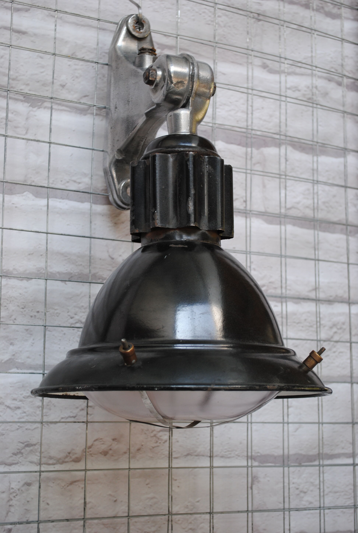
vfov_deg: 33.3
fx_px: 891
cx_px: 179
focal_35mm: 60
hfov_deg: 22.7
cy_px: 266
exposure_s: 1/80
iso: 200
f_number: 5.3
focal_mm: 40
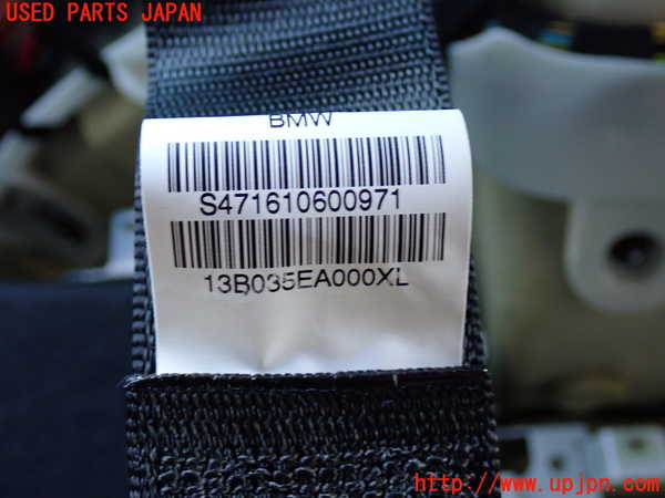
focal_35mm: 47
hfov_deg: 40.4
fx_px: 903
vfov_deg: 30.9
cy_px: 249
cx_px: 332
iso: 320
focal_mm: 8.4
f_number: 3.1
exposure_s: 1/50
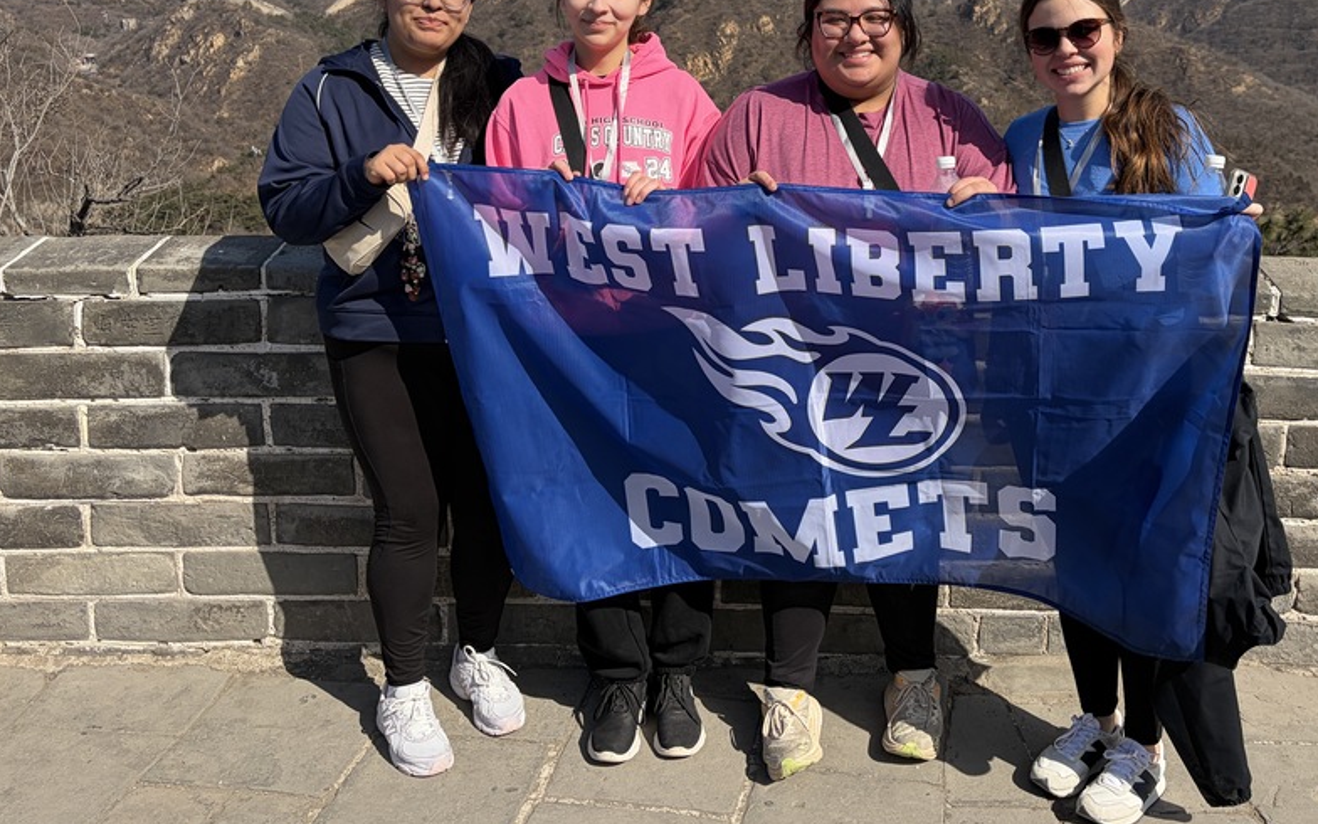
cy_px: 220
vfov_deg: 34.7
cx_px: 768
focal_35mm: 36
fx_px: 1293
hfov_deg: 53.7
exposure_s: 1/3623
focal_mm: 5.96
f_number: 1.6
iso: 50
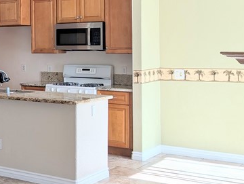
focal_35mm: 68
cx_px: -63
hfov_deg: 25.1
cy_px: 43
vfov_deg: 21.5
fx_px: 480
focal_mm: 6.9
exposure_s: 1/143
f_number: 1.68
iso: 21
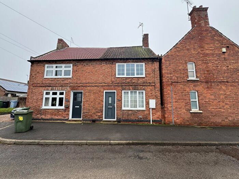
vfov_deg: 85.7
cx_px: 120
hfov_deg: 102.1
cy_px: 90
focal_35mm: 14
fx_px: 97
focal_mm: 2.22
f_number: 2.2
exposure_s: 1/99
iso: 64
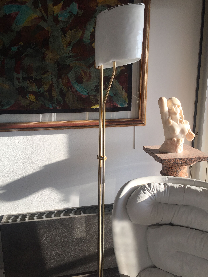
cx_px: 104
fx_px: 232
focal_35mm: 29
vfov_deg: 61.7
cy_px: 138
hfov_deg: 48.2
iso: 32
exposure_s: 1/549
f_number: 2.2
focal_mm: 4.15
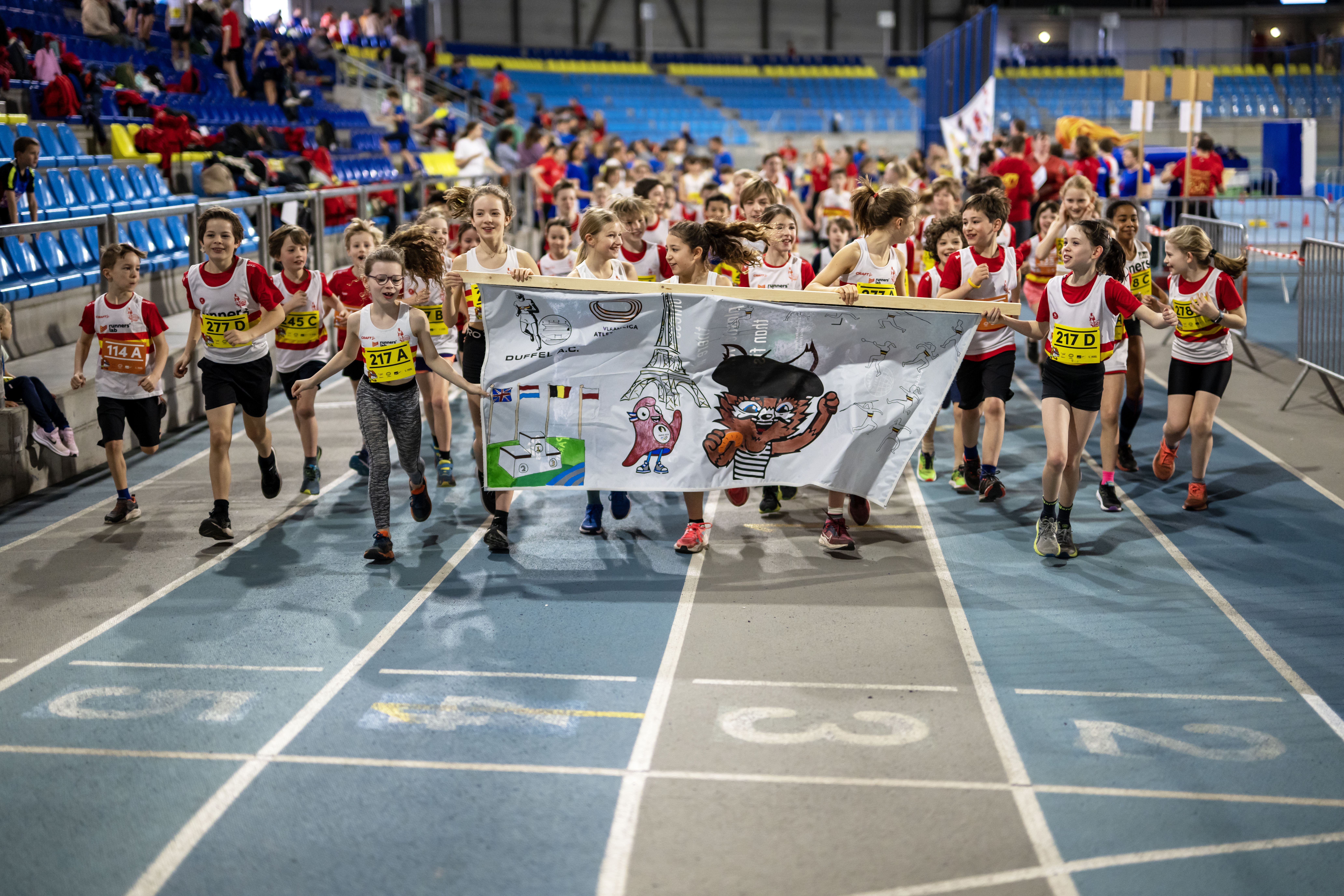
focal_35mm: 50
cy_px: 448
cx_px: 672
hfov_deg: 39.6
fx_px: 1867
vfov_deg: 27.0
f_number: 1.3
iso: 1000
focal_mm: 50
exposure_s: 1/1000
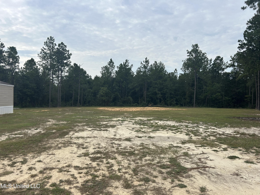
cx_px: 130
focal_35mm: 26
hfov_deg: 67.3
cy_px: 98
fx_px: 195
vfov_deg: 53.1
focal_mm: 5.7
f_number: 1.5
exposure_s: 1/3571
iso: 50
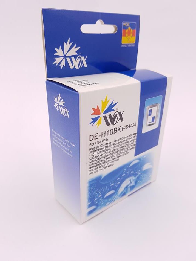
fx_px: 196
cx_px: 98
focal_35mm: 26
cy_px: 130
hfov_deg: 53.0
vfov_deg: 67.3
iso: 50
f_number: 1.7
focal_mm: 4.2
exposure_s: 1/100
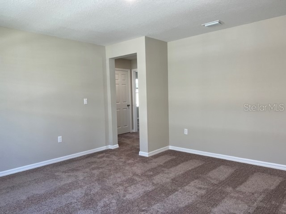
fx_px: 215
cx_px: 143
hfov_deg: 67.3
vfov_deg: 53.1
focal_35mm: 26
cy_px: 107
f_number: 1.5
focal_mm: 5.7
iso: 80
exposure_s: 1/120
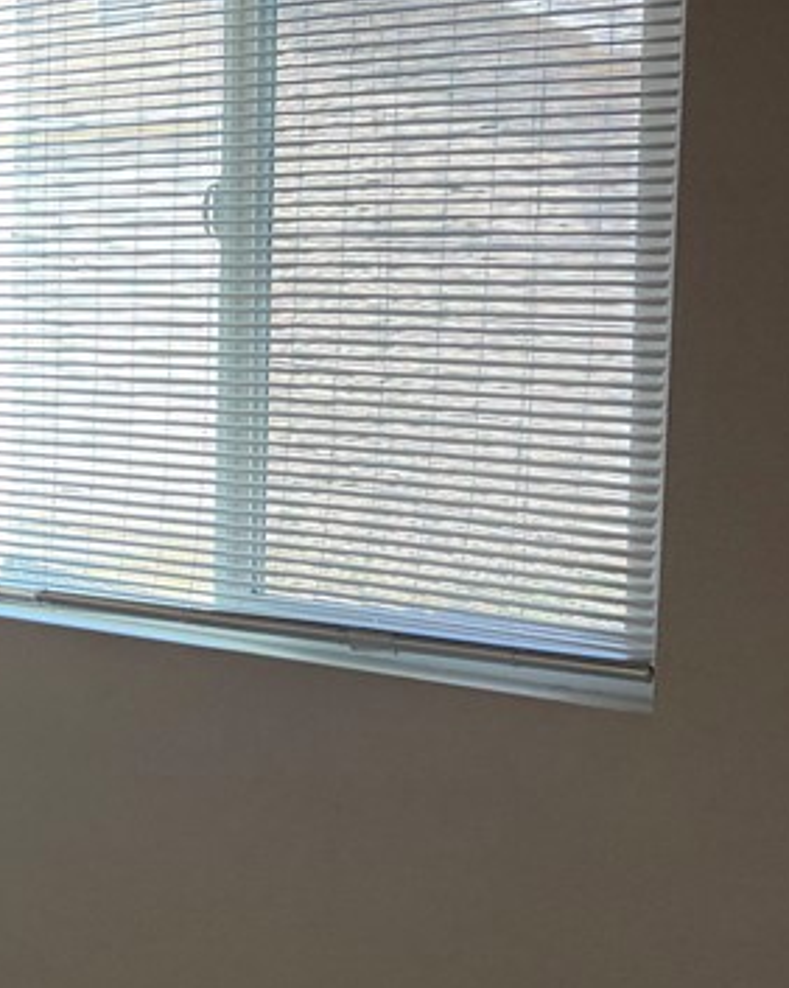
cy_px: 462
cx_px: -448
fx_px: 1987
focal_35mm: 68
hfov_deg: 19.2
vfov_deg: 27.9
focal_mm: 6.76
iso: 400
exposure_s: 1/120
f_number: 1.78
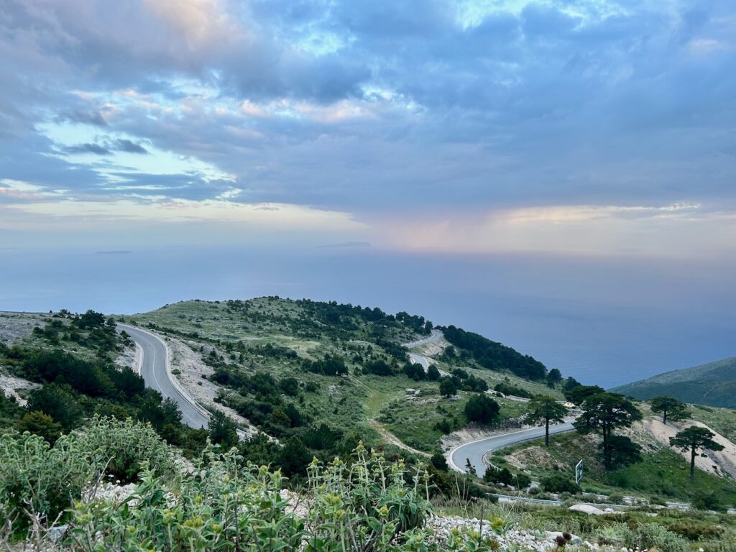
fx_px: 553
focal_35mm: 26
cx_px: 368
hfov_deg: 67.3
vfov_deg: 53.1
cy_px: 276
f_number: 1.5
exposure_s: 1/236
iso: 40
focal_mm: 5.7
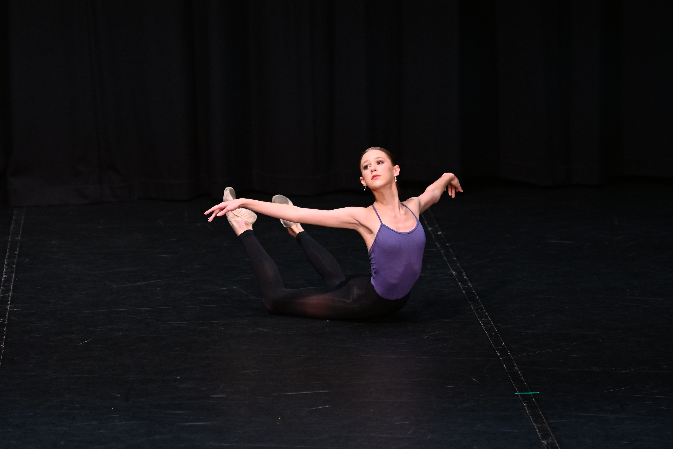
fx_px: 3785
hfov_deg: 10.2
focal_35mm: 202
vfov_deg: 6.8
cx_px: 336
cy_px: 224
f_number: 2.8
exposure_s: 1/320
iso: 800
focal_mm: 135
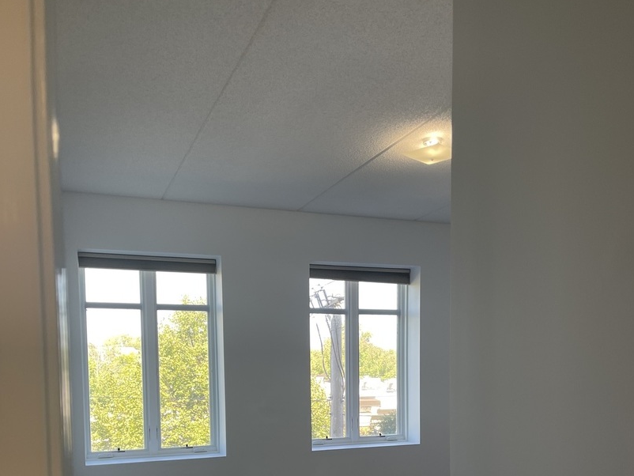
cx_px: 319
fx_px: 641
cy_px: 403
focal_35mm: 35
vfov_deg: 38.6
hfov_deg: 52.6
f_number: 1.6
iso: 100
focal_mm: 5.1
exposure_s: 1/120
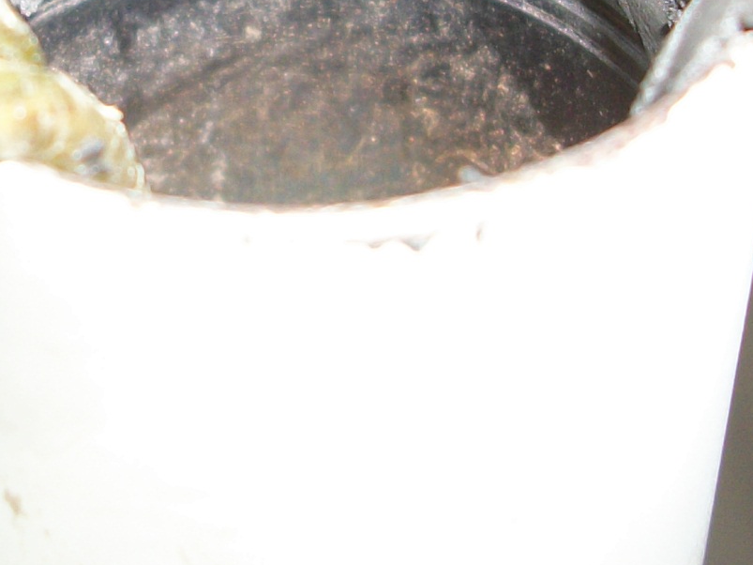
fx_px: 2501
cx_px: 124
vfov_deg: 12.7
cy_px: 14
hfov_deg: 17.0
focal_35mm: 115
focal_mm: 5.7
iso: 80
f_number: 2.9
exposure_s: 1/30
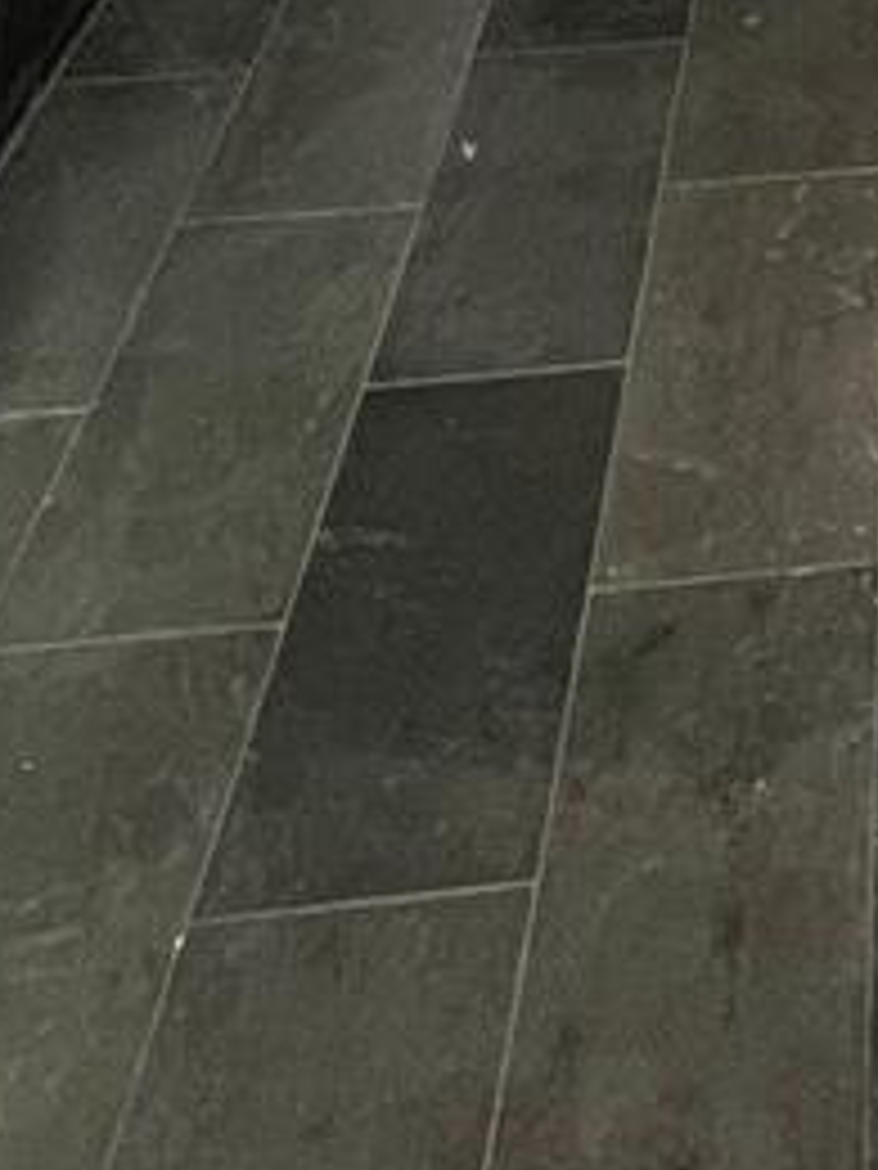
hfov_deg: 21.3
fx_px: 2029
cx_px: 1243
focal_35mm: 60
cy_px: -1274
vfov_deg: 18.2
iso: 125
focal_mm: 1.57
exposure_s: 1/99
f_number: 1.8
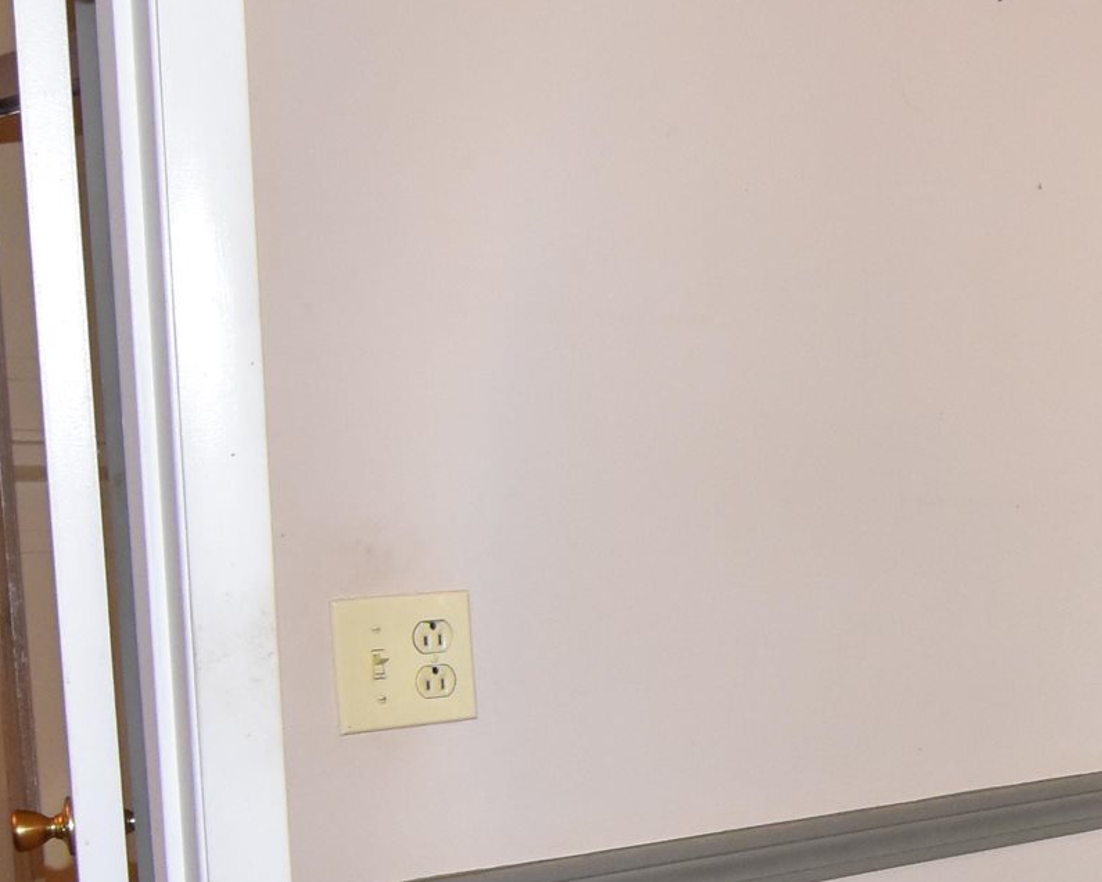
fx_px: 1951
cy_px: 724
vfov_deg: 25.0
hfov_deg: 26.2
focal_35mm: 60
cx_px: 1479
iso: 1400
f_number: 8
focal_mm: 11
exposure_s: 1/60
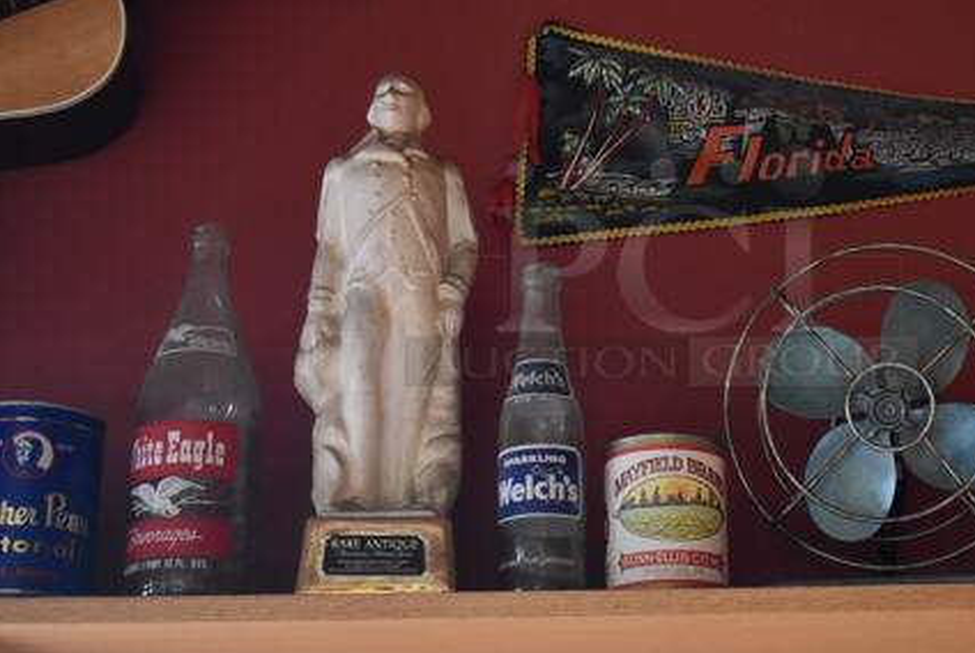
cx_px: 662
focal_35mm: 82
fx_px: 2224
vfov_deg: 16.7
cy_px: 264
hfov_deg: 24.6
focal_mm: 38
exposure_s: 1/25
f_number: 4.8
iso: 3200
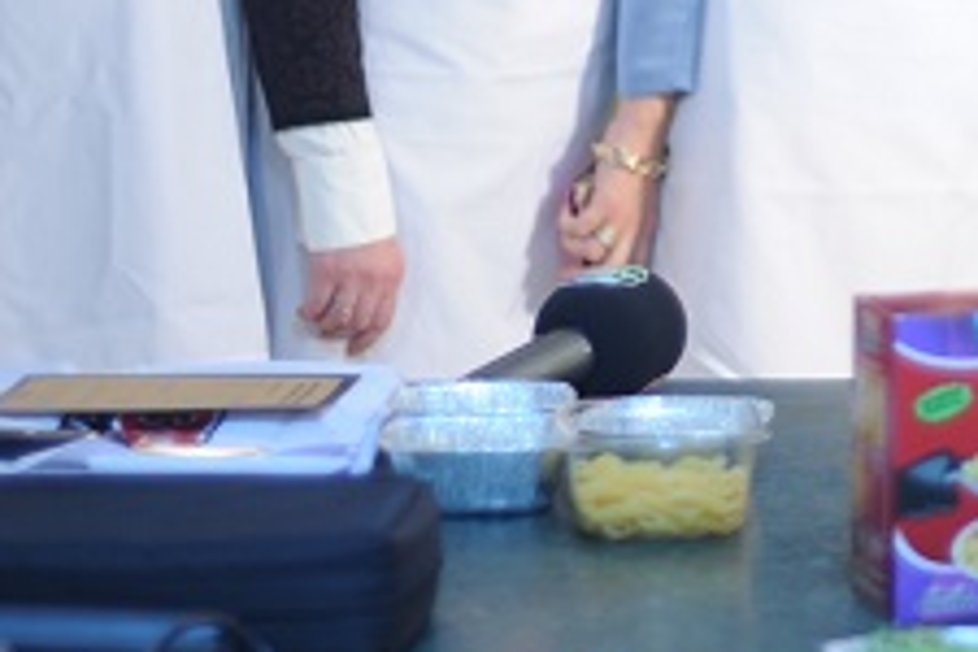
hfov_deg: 10.6
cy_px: -346
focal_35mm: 189
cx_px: 1274
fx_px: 5134
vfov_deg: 7.1
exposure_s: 1/100
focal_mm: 50
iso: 500
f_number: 1.8
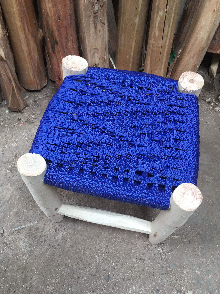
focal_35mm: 29
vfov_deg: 61.7
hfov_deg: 48.2
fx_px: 246
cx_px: 110
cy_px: 147
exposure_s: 1/100
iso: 40
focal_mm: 4.15
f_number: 2.2
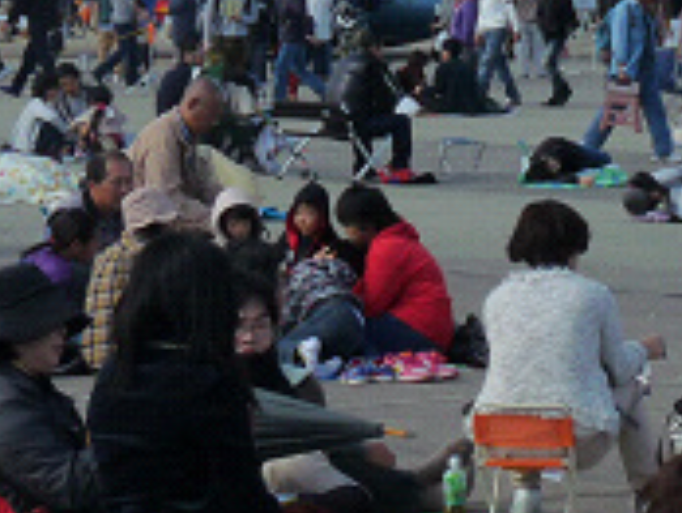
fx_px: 4617
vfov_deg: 6.3
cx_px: 833
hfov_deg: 8.4
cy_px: -108
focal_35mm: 234
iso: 160
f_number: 7.1
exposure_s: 1/400
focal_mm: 12.4
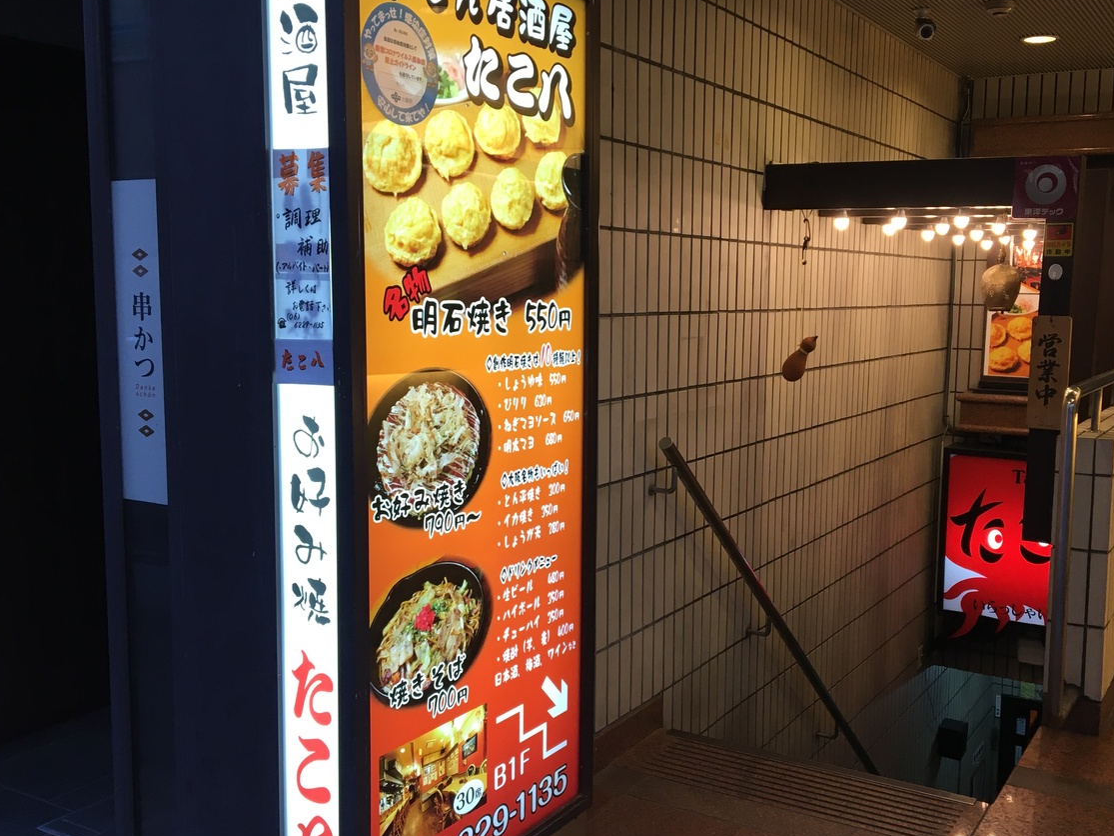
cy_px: 424
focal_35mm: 36
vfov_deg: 39.6
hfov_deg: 51.1
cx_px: 647
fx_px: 1158
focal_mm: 4.15
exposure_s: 1/30
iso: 32
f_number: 2.2
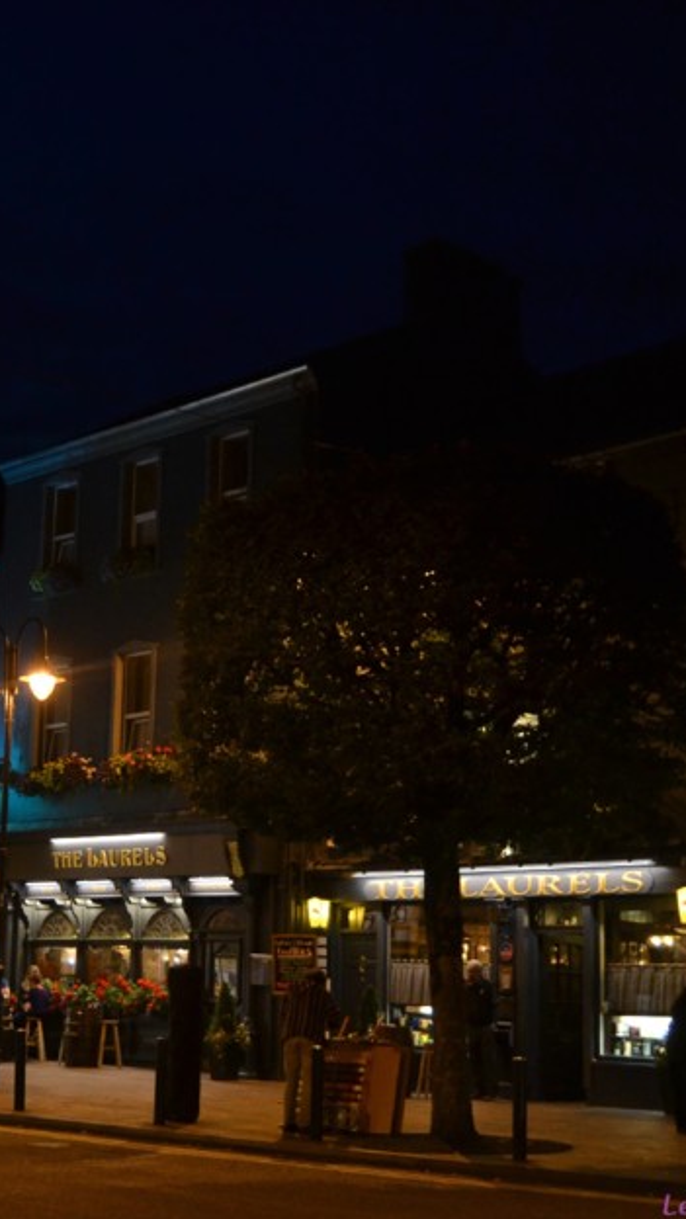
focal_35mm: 58
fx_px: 1876
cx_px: 12
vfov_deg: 36.0
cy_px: 610
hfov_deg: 20.1
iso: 1000
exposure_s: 1/60
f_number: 3.8
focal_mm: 24
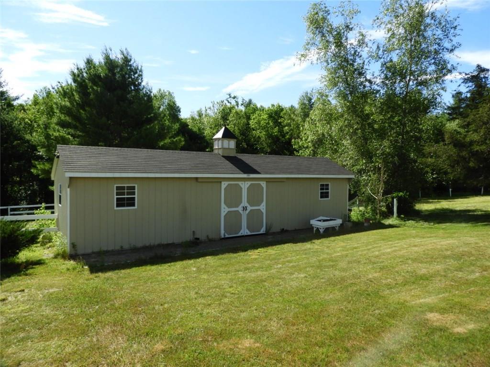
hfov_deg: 71.6
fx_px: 340
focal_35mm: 24
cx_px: 245
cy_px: 184
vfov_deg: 56.8
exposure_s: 1/800
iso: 100
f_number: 3.3
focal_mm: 4.3
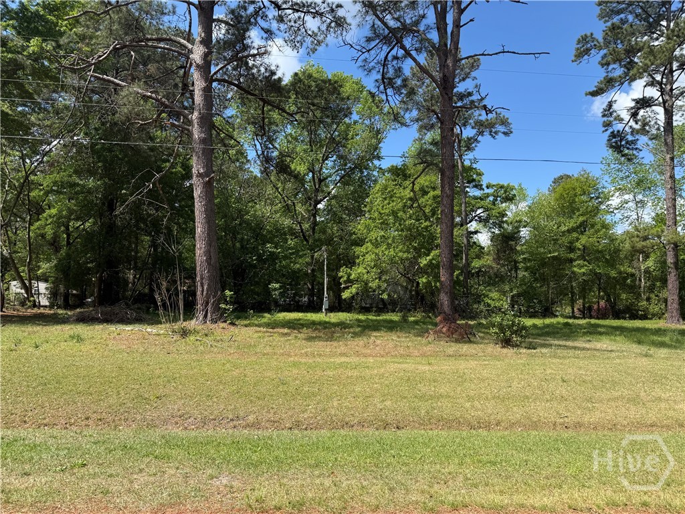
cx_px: 342
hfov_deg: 71.6
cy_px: 257
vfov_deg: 56.8
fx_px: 475
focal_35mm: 24
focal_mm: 6.76
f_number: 1.78
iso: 80
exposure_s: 1/2703
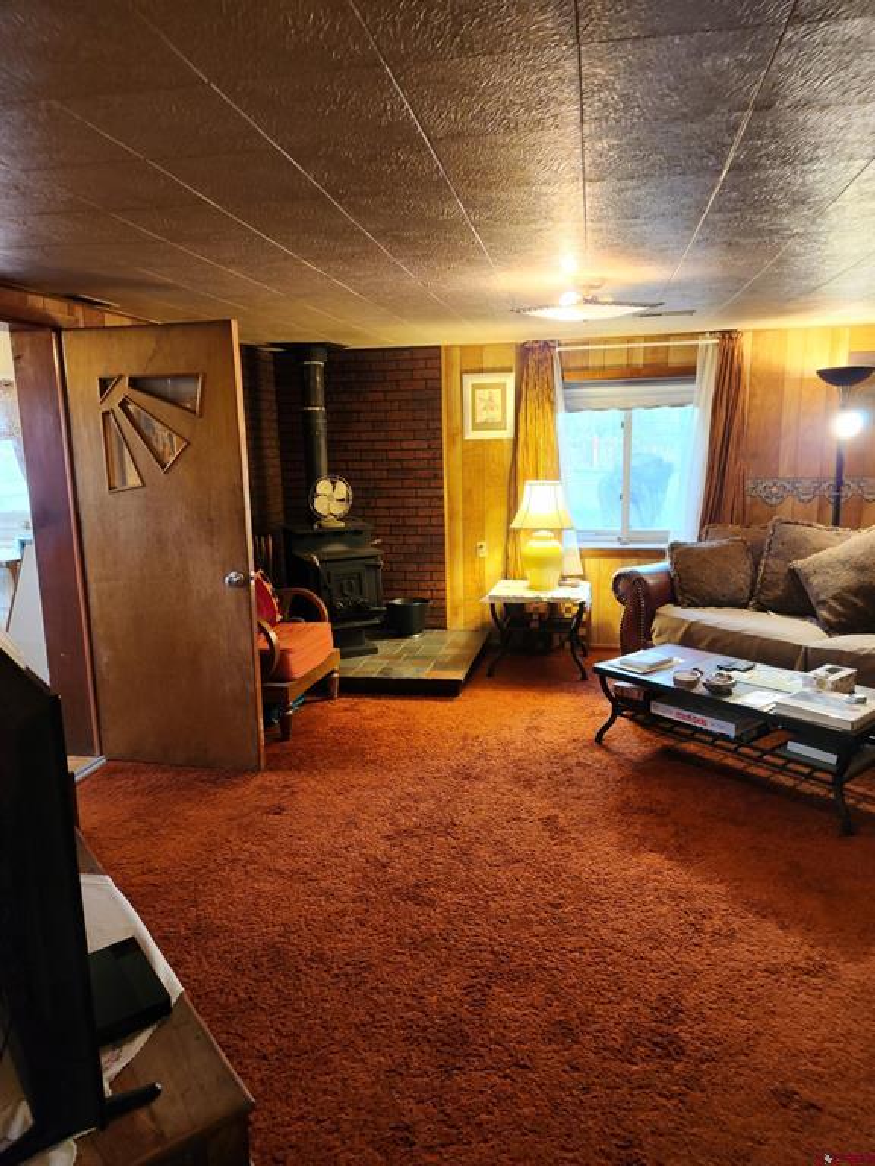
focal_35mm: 23
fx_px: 775
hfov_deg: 58.9
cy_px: 583
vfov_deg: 73.9
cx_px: 438
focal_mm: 5.4
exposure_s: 1/30
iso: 320
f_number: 1.8
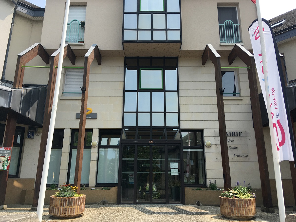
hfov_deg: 61.7
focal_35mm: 29
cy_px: 111
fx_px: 248
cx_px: 148
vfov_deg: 48.2
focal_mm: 4.15
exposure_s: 1/894
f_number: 2.2
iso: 25
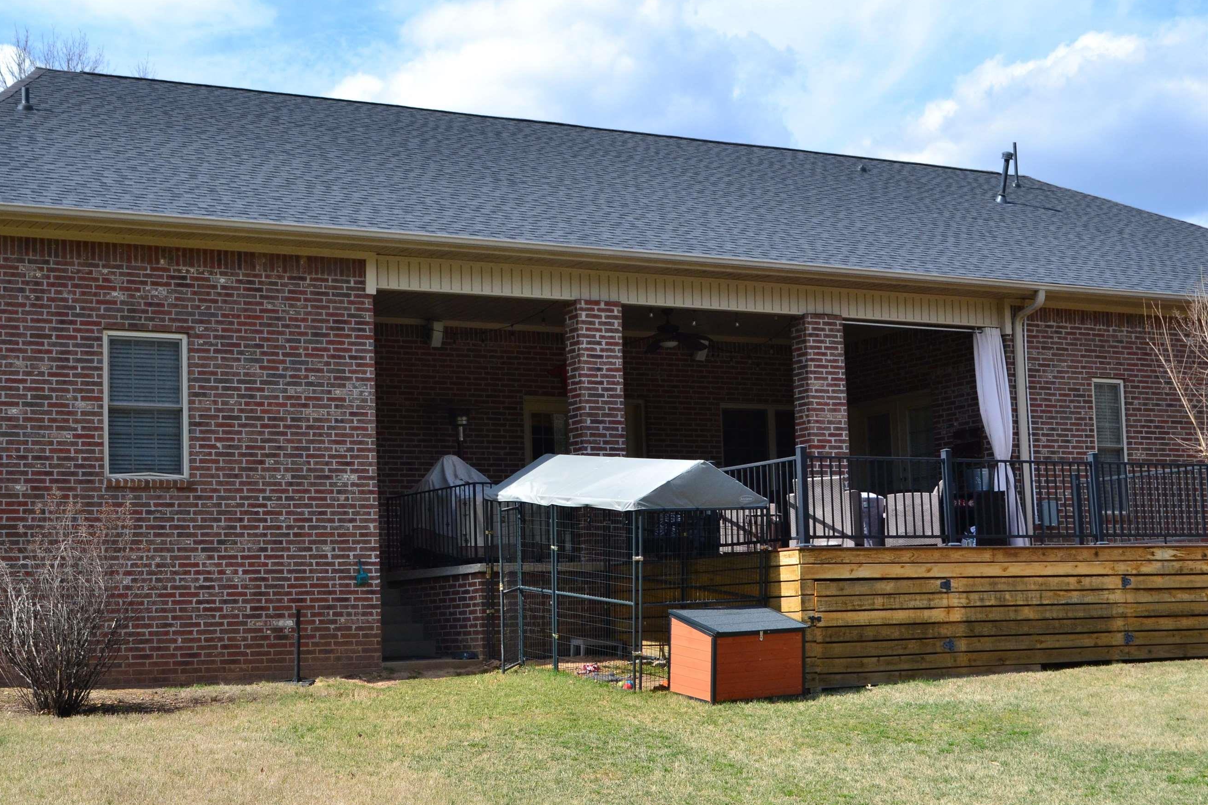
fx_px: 1879
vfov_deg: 24.2
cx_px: 504
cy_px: 443
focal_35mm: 56
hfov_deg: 35.6
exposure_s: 1/320
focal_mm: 32
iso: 400
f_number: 10
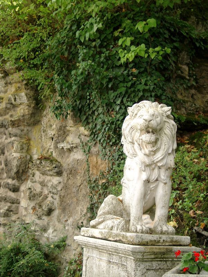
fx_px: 513
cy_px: 138
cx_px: 104
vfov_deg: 30.3
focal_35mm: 64
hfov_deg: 22.9
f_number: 2
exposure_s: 1/106
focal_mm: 13.35
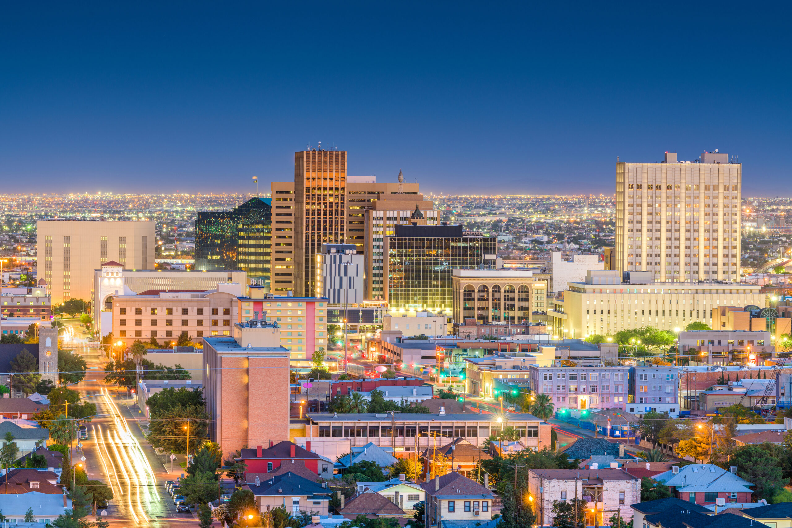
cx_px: 396
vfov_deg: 10.2
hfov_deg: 15.2
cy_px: 264
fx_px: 2970
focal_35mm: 135
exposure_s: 30
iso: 64
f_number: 8
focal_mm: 135
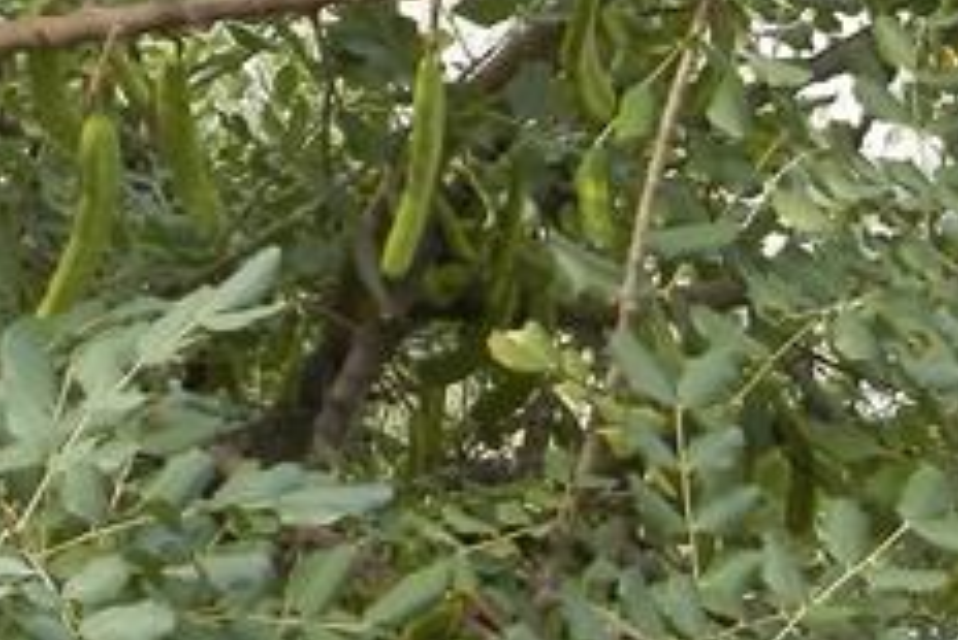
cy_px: 116
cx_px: 215
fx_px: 4154
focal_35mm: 156
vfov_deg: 8.8
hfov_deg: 13.1
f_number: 3.3
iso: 125
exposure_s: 1/80
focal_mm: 6.1
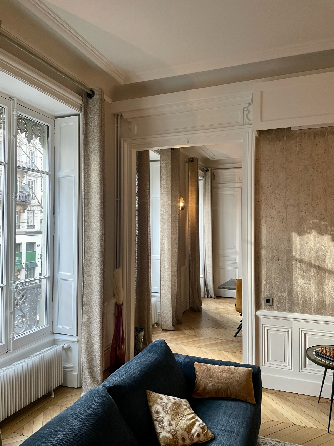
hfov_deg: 53.0
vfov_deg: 67.3
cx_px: 167
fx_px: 335
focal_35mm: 26
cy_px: 223
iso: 125
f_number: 1.6
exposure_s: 1/82
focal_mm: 4.2
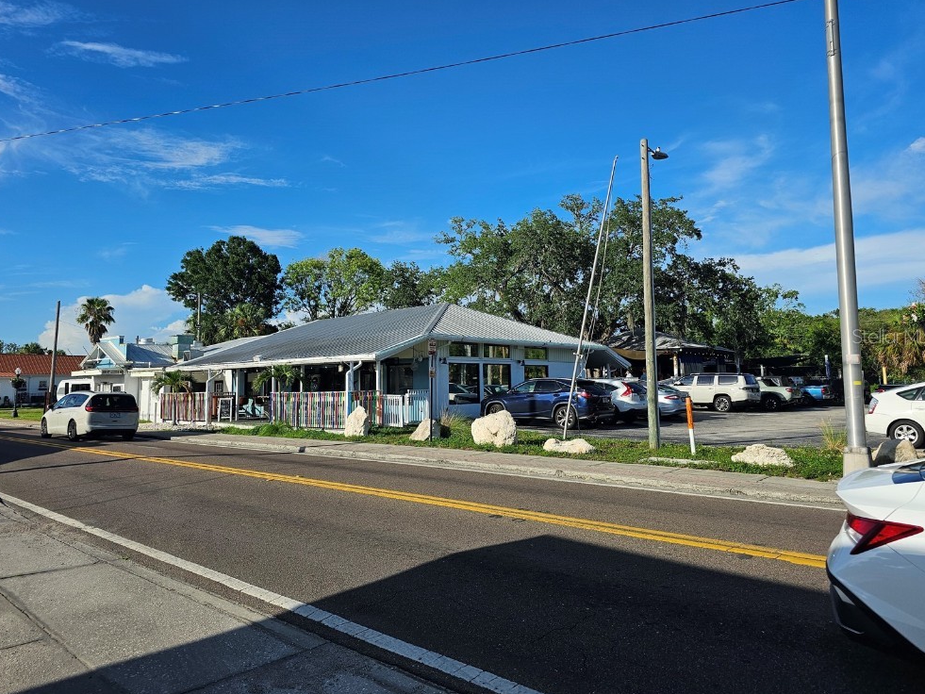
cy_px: 336
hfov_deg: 71.6
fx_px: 641
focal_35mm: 24
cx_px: 458
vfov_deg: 56.8
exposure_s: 1/2000
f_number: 1.7
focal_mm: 6.3
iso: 25
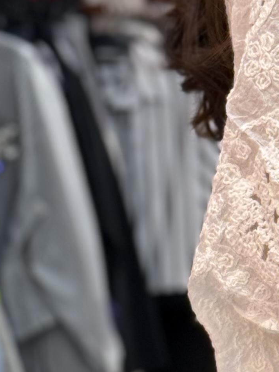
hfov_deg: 7.1
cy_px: 79
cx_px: 475
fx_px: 2192
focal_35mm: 204
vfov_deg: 9.7
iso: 100
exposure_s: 1/100
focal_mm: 6.76
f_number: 1.78
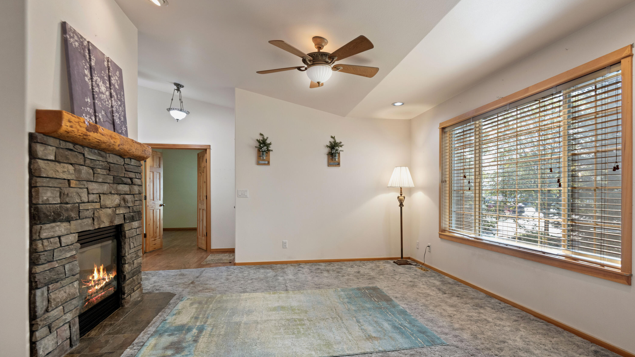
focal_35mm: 19
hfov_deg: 89.6
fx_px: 320
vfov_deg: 58.1
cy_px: 204
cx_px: 315
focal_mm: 18
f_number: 8
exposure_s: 1/20
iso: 200
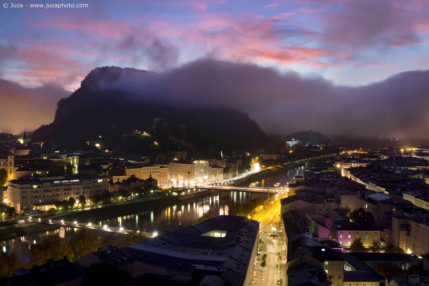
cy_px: 143
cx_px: 214
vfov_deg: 36.9
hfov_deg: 53.1
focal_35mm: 36
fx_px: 429
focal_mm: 24
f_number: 11
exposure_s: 15
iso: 200
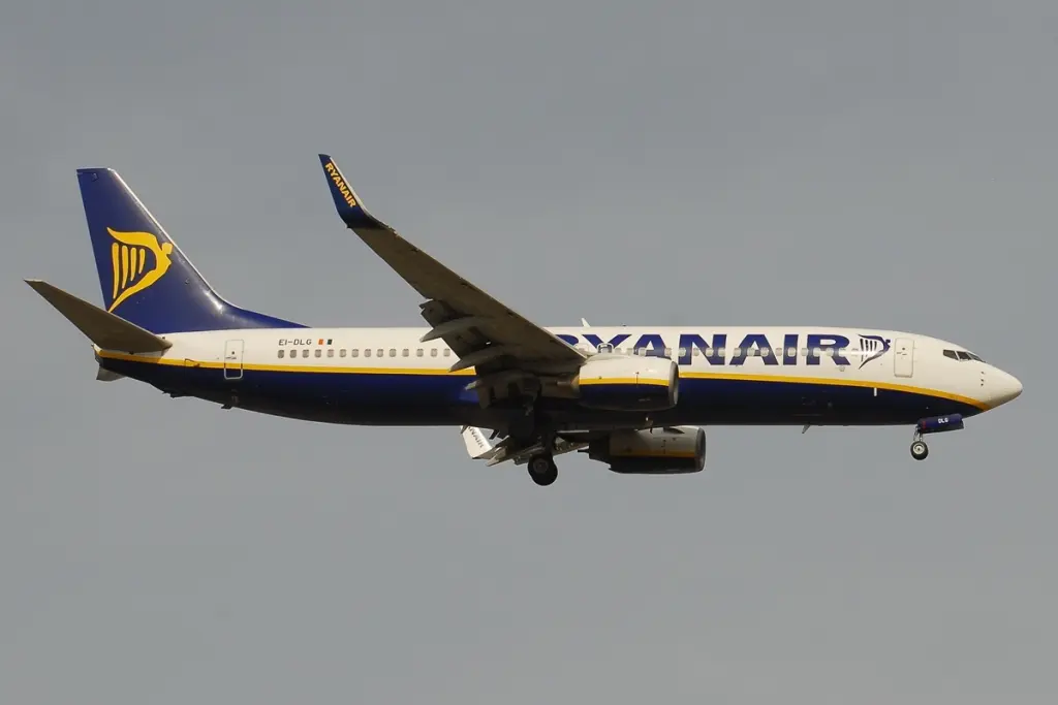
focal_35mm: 147
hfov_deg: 14.0
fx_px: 4320
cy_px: 352
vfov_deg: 9.3
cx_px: 529
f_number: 8
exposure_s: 1/750
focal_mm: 98
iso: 200
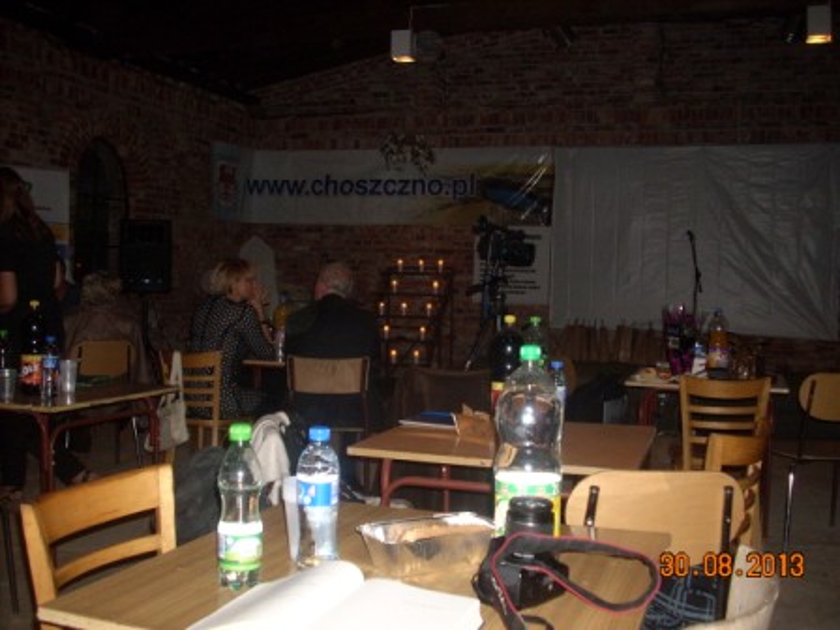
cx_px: 420
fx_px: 898
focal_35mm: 37
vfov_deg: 38.7
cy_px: 315
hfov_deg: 50.1
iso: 200
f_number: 2.8
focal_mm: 6.2
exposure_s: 1/60
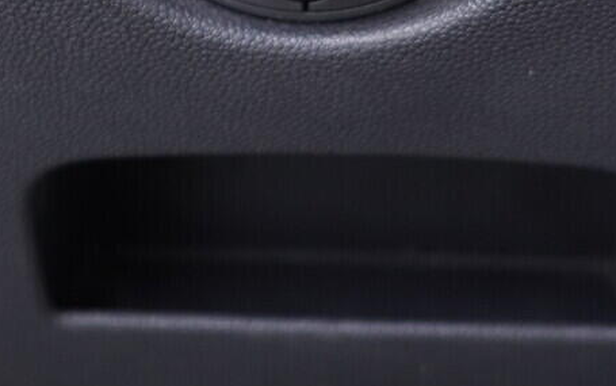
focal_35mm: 116
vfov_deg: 10.9
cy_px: -179
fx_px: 1949
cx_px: 208
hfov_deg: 17.9
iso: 500
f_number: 2.8
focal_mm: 24
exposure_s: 1/40
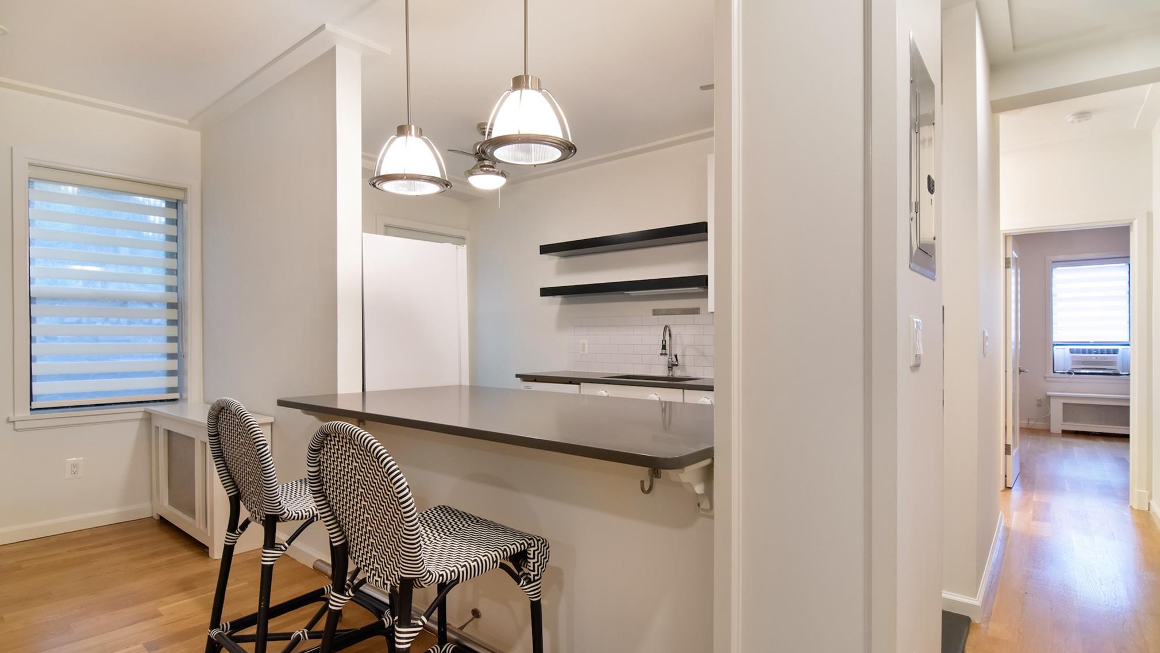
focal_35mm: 18
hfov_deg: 94.2
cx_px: 580
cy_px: 330
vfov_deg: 62.4
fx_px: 539
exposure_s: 1/40
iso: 1000
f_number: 8
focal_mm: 11
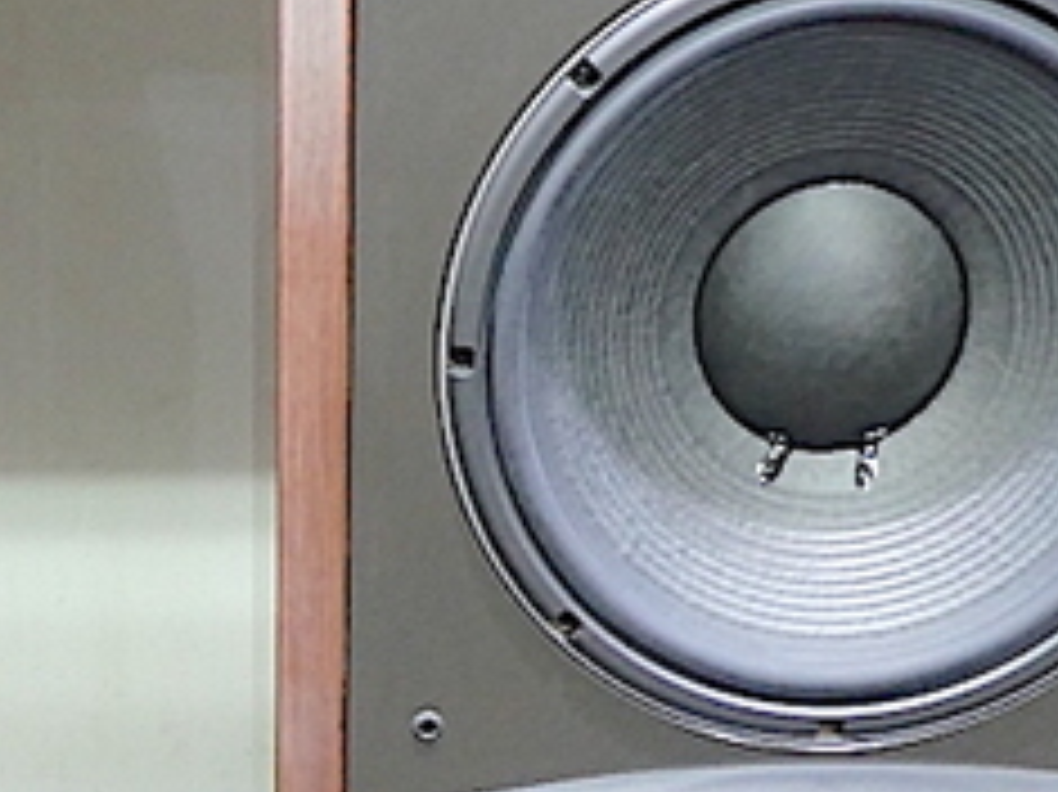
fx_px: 4124
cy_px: 1094
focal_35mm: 135
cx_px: 117
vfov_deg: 10.7
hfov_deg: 14.5
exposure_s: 1/6
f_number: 3.6
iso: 200
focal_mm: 5.8
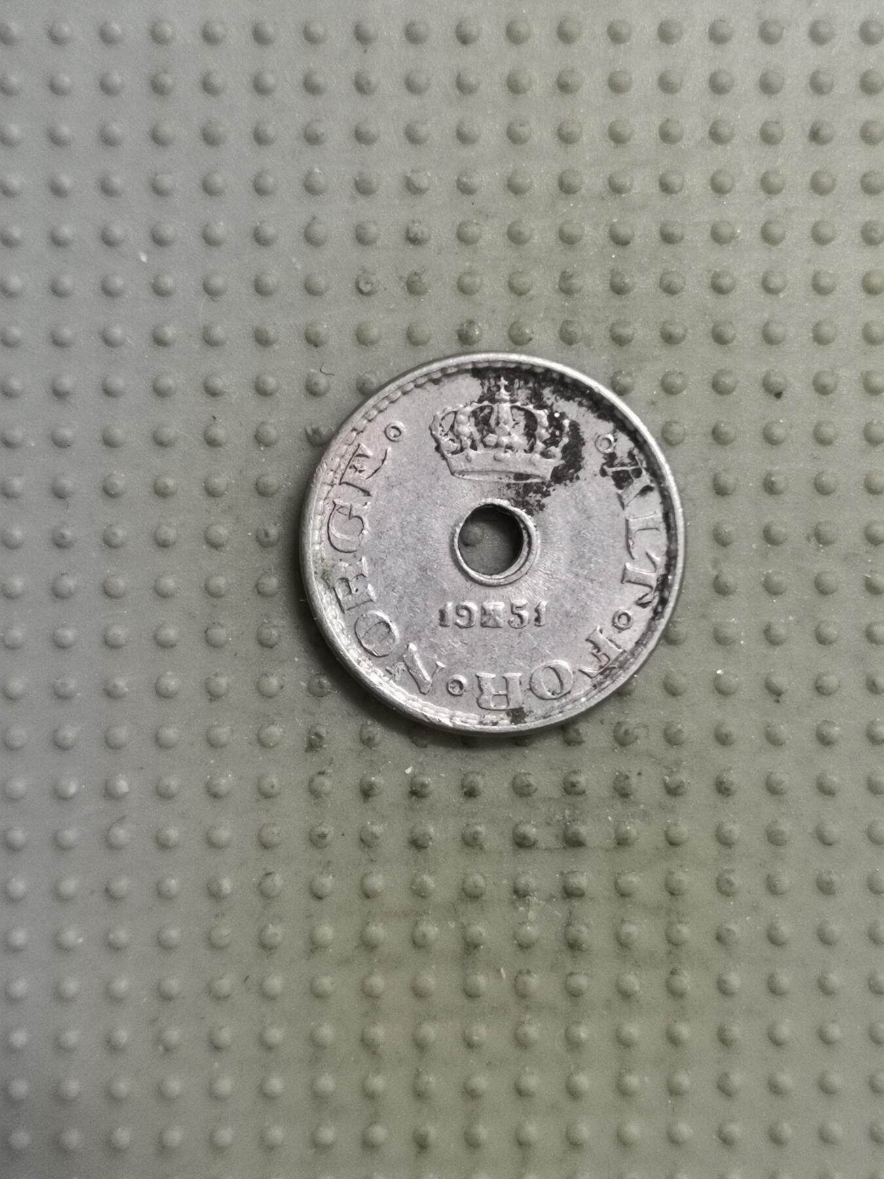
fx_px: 1771
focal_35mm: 52
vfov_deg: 36.8
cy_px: 590
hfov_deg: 28.0
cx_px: 442
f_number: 1.8
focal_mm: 4.75
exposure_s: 1/22.5
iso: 500
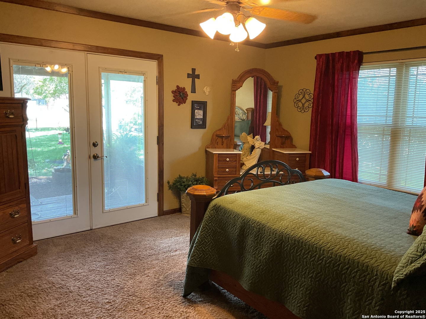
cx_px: 213
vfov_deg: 48.2
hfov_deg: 61.7
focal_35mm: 29
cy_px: 160
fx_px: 357
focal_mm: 3
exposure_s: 1/60
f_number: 1.8
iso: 125
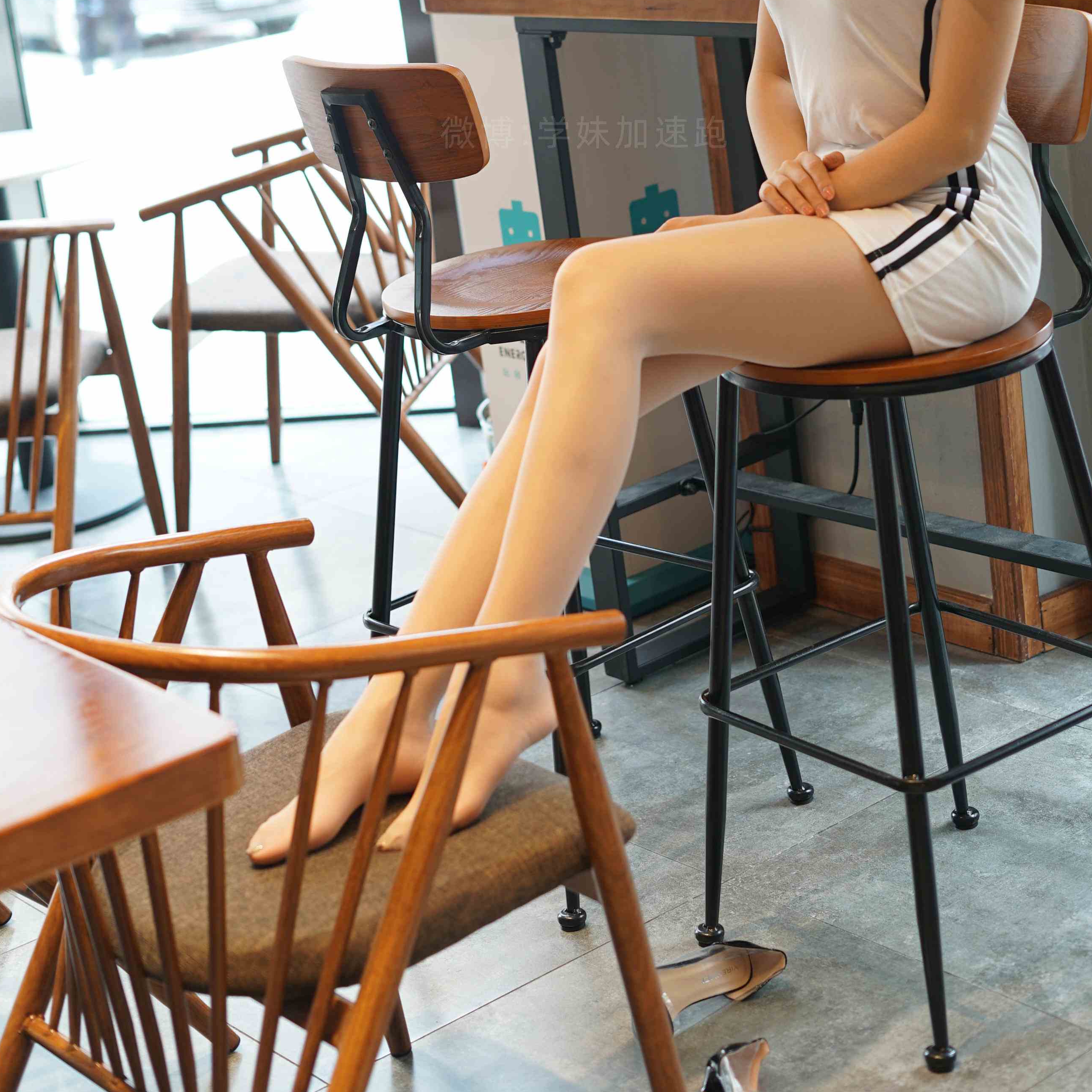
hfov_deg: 24.7
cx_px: 569
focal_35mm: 70
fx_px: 2498
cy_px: 303
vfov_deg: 24.4
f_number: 2.8
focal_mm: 50
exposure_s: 1/60
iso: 200
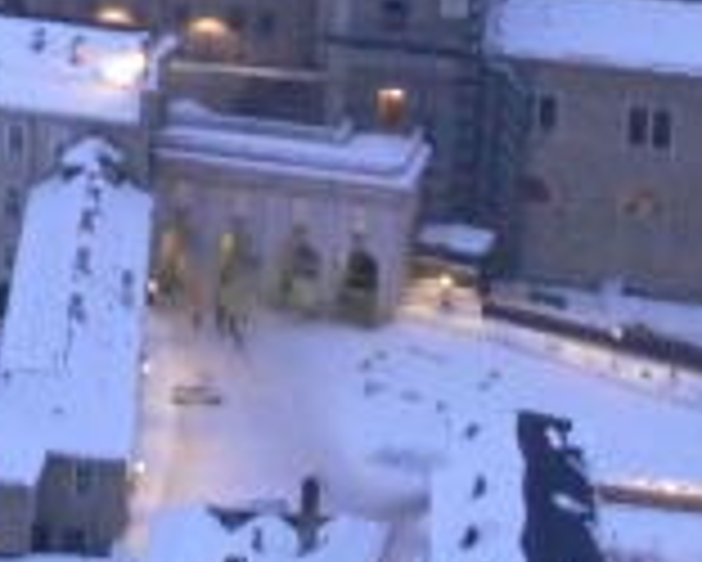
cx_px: -4
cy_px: -312
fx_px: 3181
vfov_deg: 9.8
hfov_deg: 12.4
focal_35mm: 153
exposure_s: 1.6
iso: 200
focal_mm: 7.4
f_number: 10
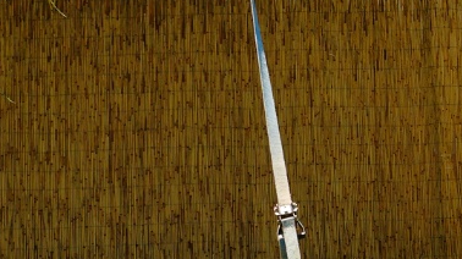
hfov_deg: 14.8
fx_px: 1616
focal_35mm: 132
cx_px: 749
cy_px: 236
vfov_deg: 9.1
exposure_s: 1/160
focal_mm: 24
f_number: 8
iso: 100
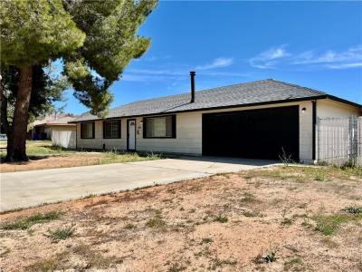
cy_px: 136
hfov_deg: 67.3
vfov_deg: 53.1
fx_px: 272
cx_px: 181
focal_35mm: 26
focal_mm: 5.1
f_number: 1.6
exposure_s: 1/4310
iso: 50
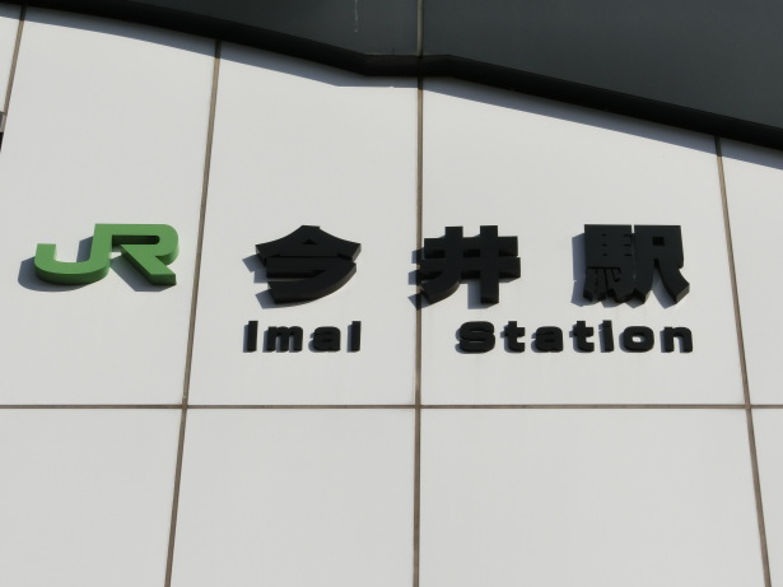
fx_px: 2917
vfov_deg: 11.5
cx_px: 386
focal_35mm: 129
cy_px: 286
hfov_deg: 15.3
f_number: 5.7
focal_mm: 22.1
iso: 80
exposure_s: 1/800
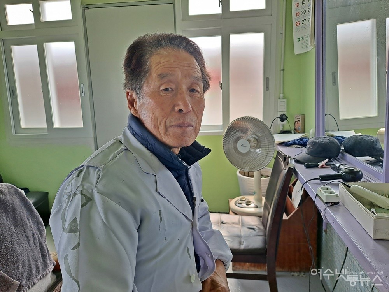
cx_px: 194
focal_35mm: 24
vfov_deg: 56.8
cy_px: 146
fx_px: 270
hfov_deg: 71.6
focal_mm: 5.23
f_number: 1.8
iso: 25
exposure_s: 1/130
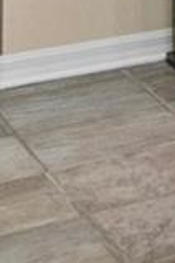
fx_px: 1174
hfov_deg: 6.0
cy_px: -304
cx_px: 858
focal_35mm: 161
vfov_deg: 11.2
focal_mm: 16
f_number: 9
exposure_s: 1/4
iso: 320
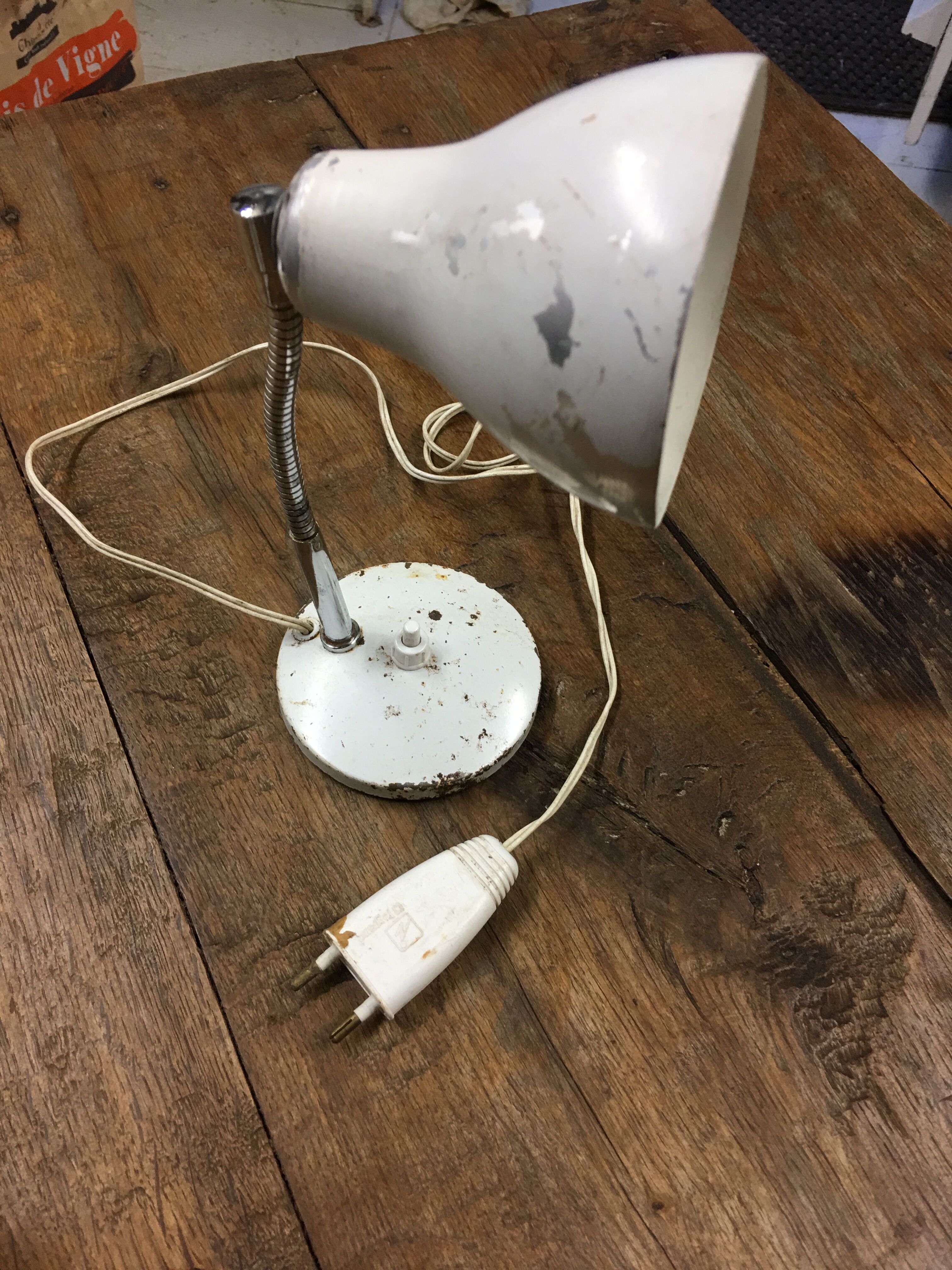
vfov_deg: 61.7
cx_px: 476
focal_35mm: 29
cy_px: 635
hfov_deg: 48.2
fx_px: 1063
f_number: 2.2
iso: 40
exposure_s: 1/17
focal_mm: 4.15
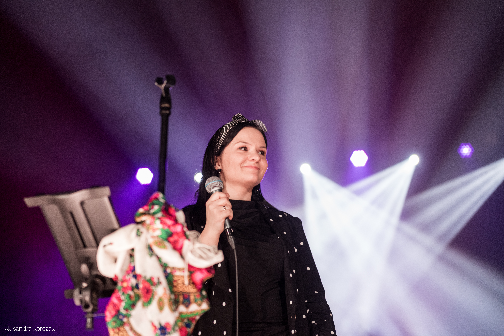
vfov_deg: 19.5
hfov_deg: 28.8
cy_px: 168
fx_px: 980
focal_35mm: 70
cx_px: 252
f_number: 3.2
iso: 1250
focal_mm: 70
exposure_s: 1/200
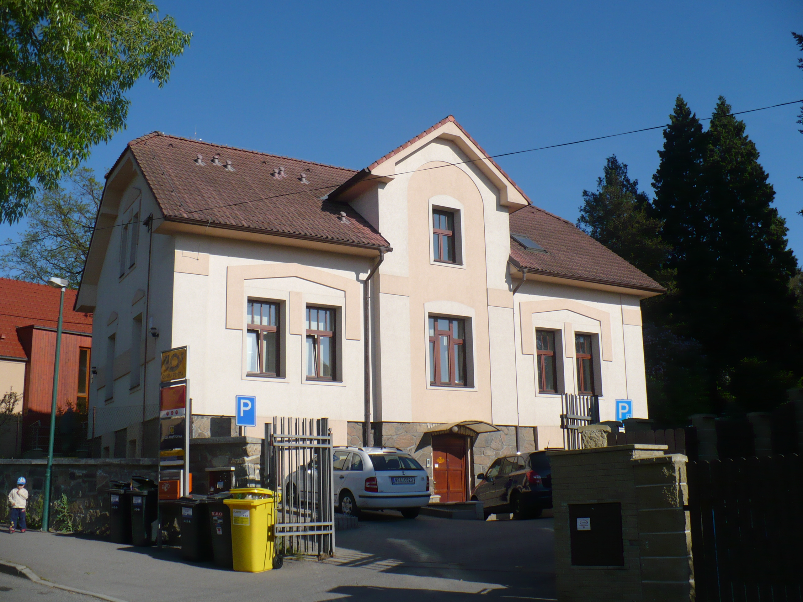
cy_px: 301
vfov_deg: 38.7
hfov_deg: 50.1
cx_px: 402
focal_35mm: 37
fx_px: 858
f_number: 8
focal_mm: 6.1
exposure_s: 1/320
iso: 100
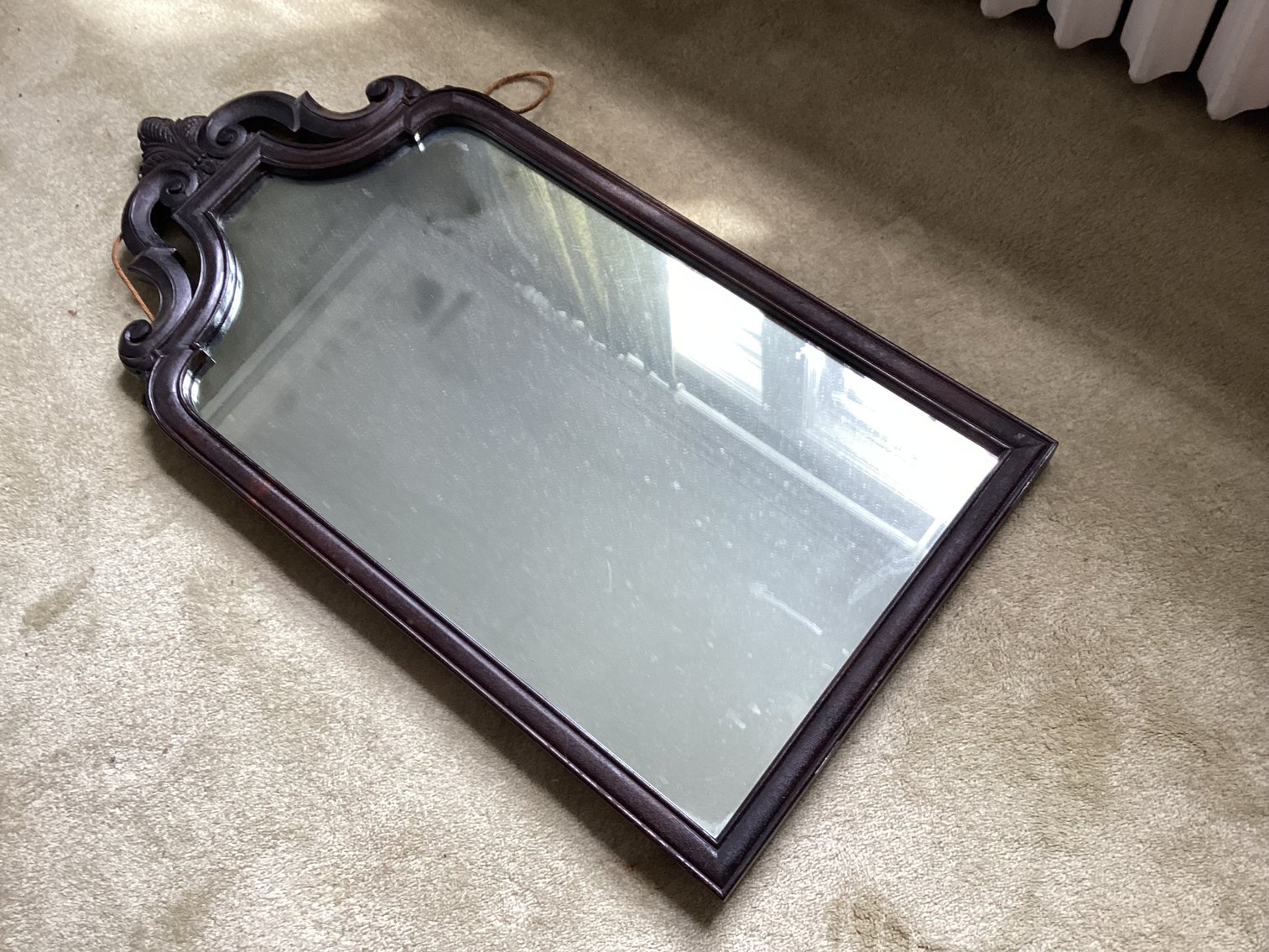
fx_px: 1137
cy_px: 476
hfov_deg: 58.3
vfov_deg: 45.4
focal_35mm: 31
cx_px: 634
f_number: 2.4
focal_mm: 3.3
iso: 80
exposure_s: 1/50
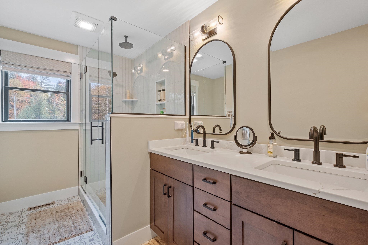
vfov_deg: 77.3
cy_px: 122
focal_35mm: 15
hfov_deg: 100.4
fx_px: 153
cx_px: 184
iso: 500
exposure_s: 1/5
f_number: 8
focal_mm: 10
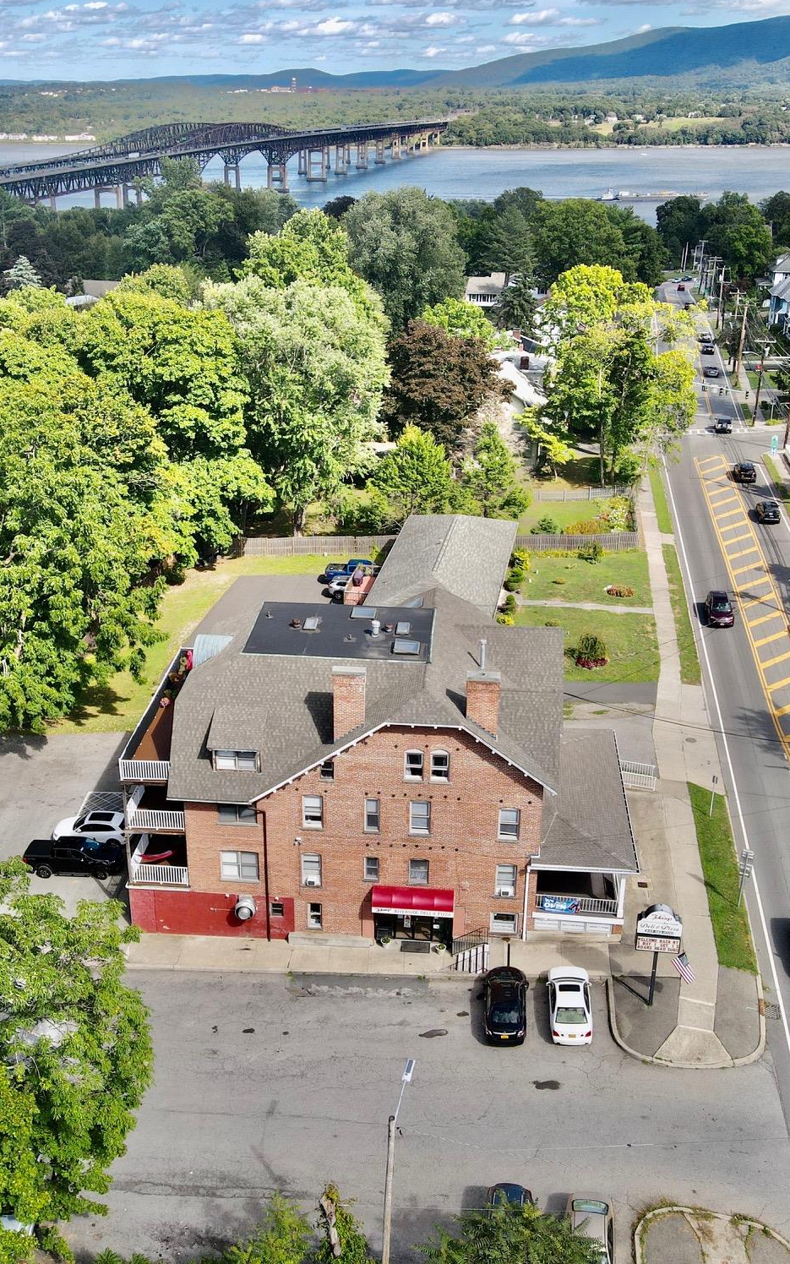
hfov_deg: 37.2
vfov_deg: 56.7
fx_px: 1171
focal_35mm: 34
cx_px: 340
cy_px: 631
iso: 100
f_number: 2.8
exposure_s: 1/500
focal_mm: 4.5
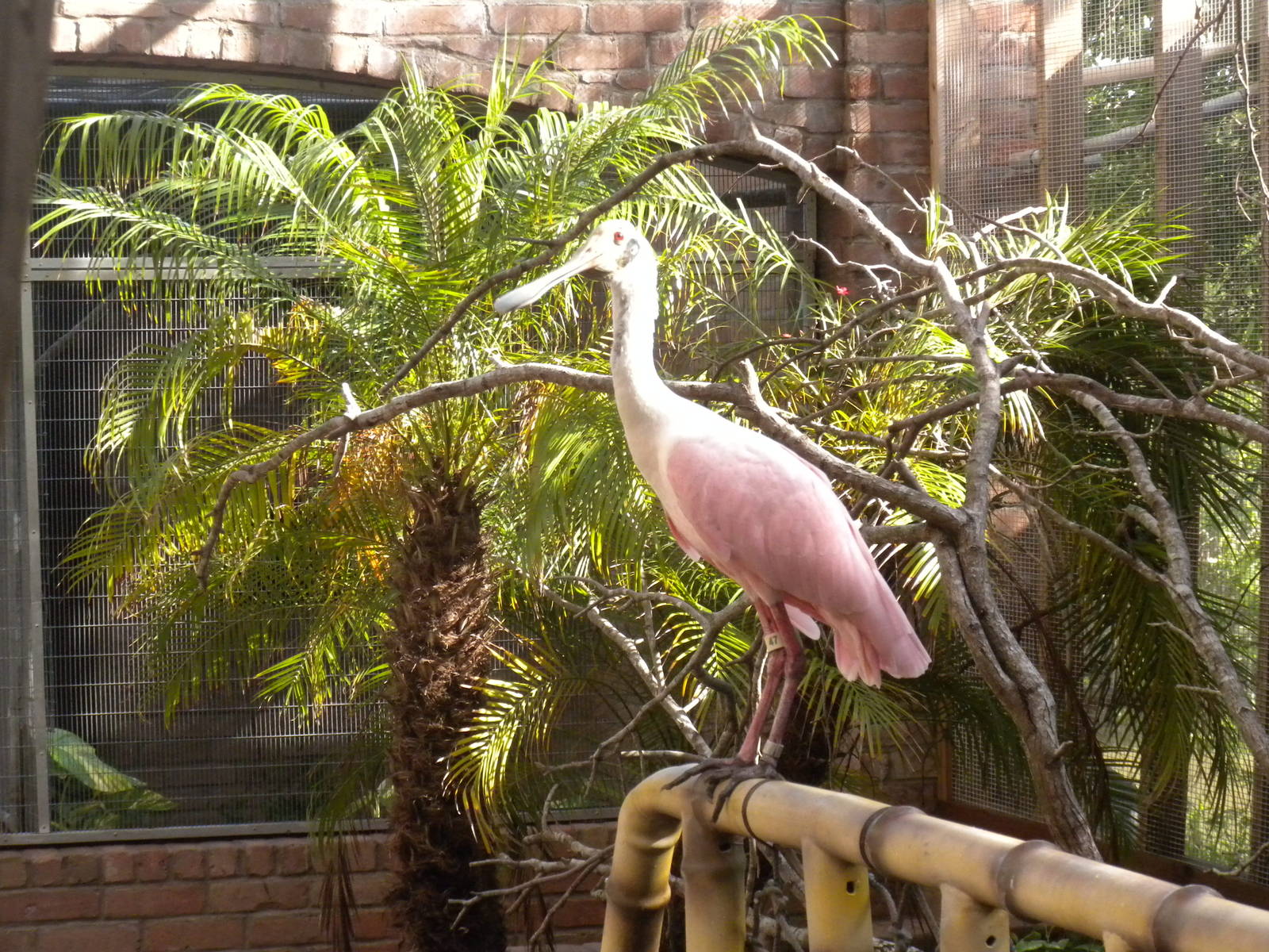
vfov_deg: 12.5
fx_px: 4362
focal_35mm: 119
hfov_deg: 16.6
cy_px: 476
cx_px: 634
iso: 400
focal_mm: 21
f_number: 5.1
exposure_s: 1/276
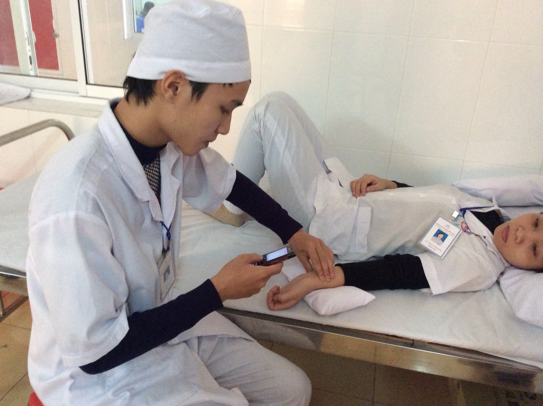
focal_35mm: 33
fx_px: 517
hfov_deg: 55.4
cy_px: 203
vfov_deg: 42.8
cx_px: 272
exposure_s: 1/25
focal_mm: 3.3
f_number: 2.4
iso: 320
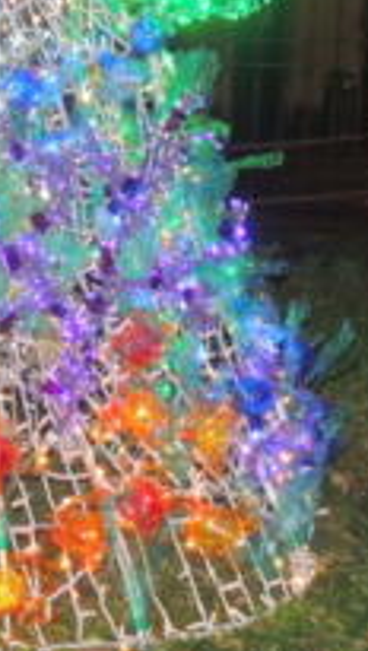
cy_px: 151
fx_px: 1969
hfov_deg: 10.4
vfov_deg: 18.6
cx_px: -162
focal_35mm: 114
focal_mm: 7.6
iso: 400
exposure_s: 1/50
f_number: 3.4
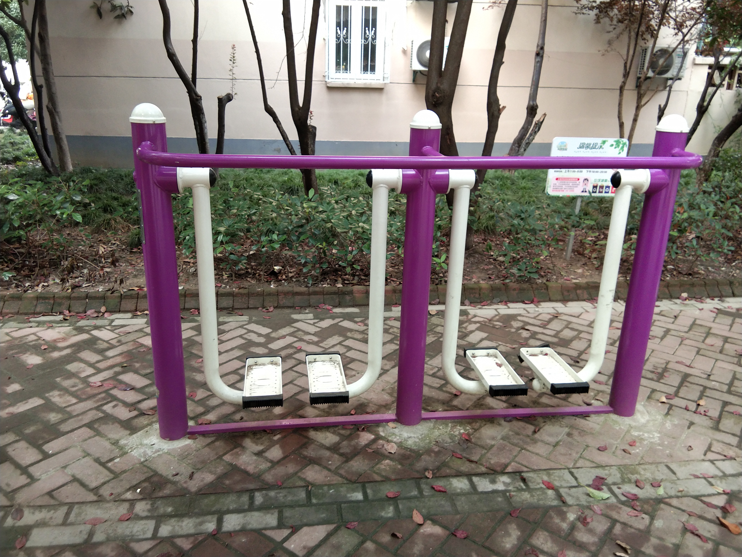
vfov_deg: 45.4
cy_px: 278
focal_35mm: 31
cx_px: 371
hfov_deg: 58.4
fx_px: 664
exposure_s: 1/33.3
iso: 200
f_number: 2.2
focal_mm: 3.69
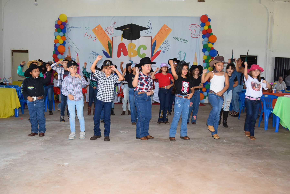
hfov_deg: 53.1
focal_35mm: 36
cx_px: 145
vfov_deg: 36.9
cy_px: 97
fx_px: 290
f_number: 4.5
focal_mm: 24
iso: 800
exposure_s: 1/80
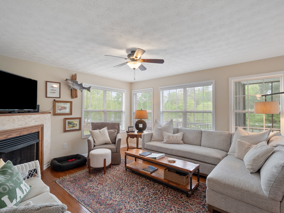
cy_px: 106
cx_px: 142
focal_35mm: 16
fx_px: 131
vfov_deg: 78.1
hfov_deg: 94.5
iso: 200
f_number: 5.6
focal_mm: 8
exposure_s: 1/15
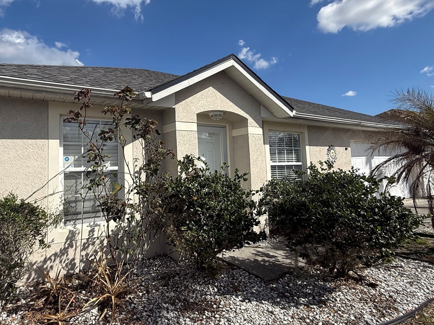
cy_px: 143
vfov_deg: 63.2
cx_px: 160
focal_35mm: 21
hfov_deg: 77.4
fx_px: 263
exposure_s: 1/2841
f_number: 2.2
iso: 50
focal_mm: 2.22
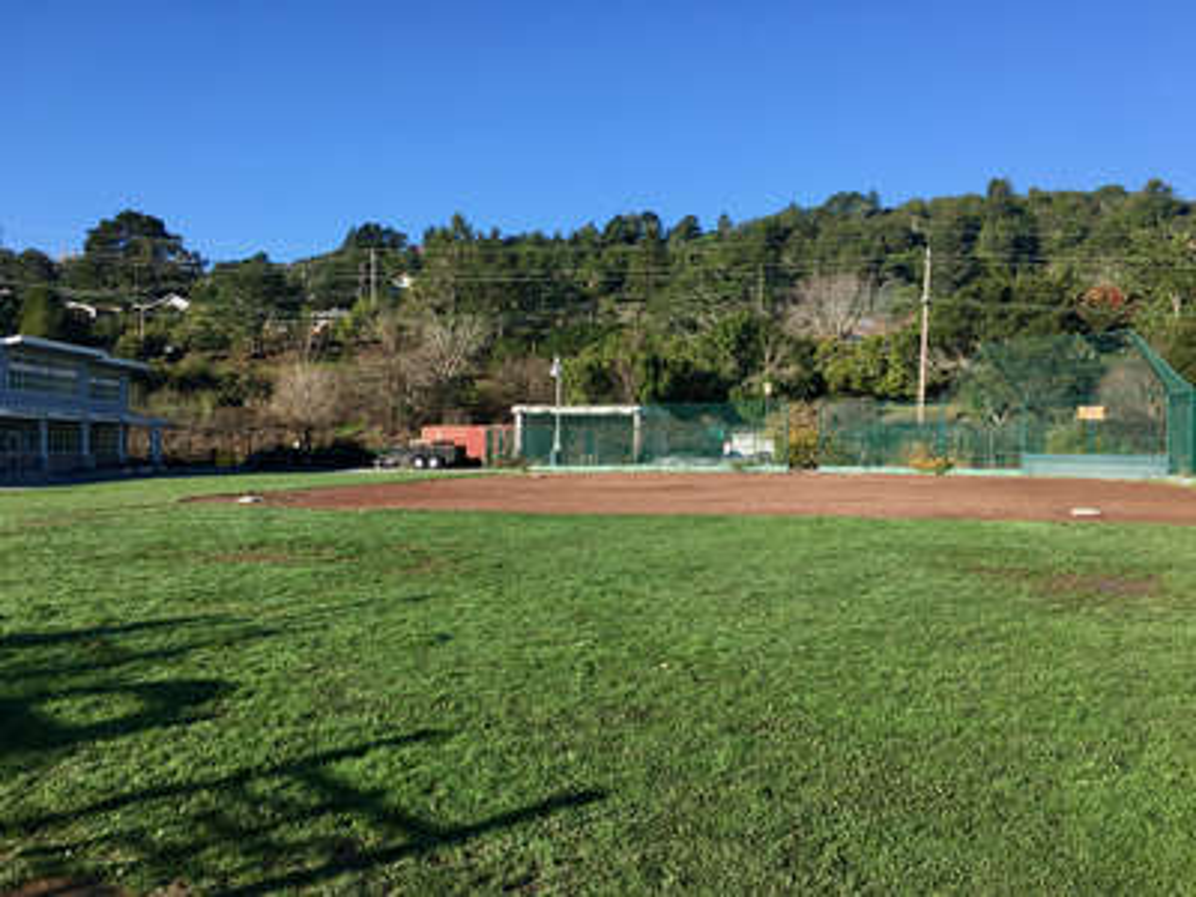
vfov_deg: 48.2
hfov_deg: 61.7
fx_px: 1002
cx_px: 598
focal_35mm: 29
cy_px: 448
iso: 25
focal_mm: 4.15
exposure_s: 1/1054
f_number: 2.2
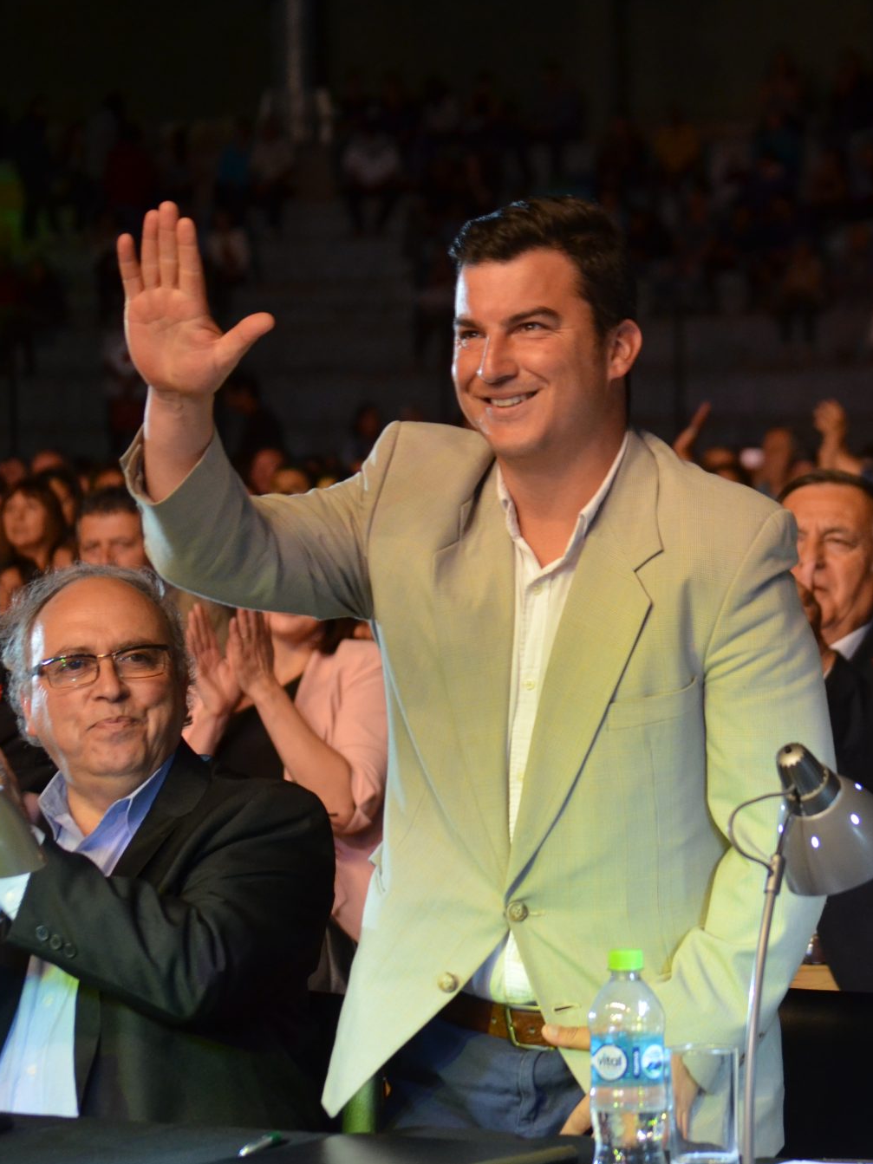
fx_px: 5314
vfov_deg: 12.5
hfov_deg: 9.4
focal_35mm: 158
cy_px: 579
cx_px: 562
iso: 1250
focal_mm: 72
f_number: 4.2
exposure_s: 1/160
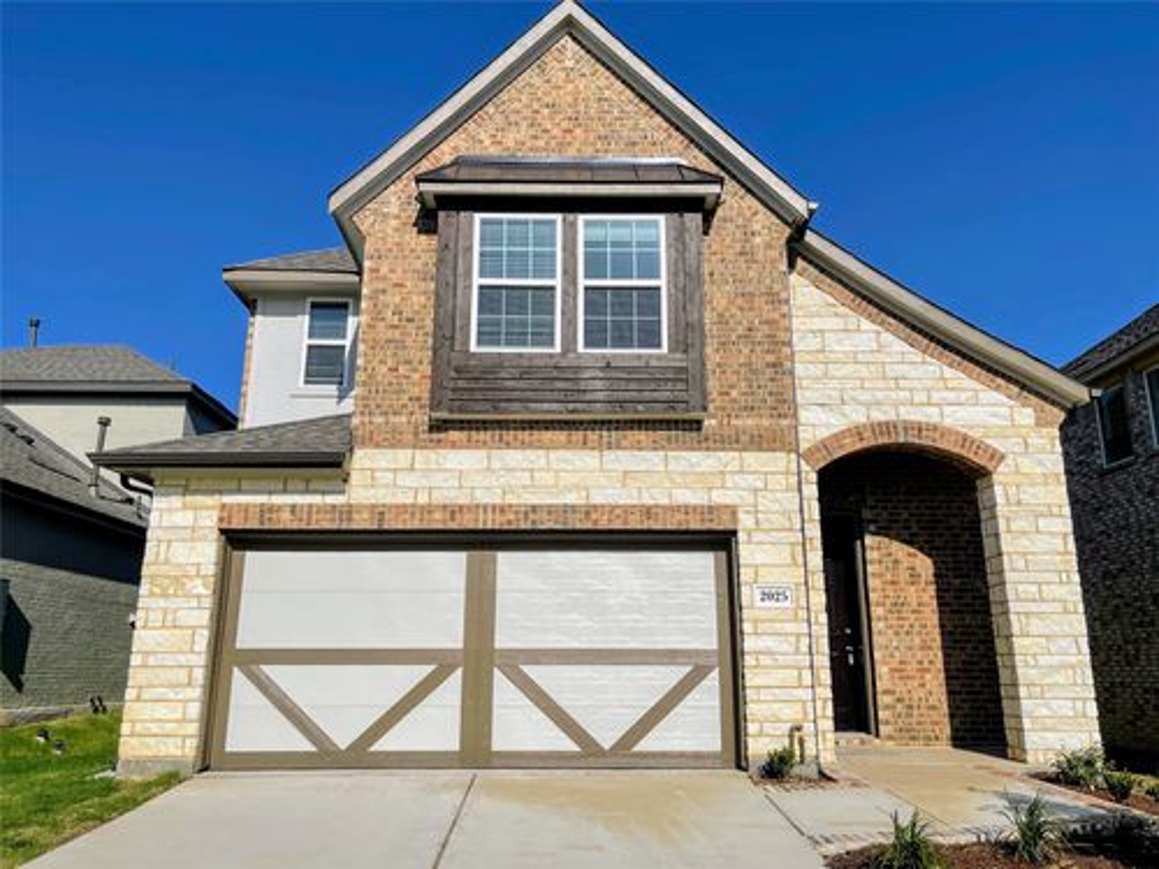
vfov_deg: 53.1
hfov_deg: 67.3
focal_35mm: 26
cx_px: 580
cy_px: 434
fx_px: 871
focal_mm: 5.1
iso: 32
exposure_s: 1/8547
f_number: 1.6
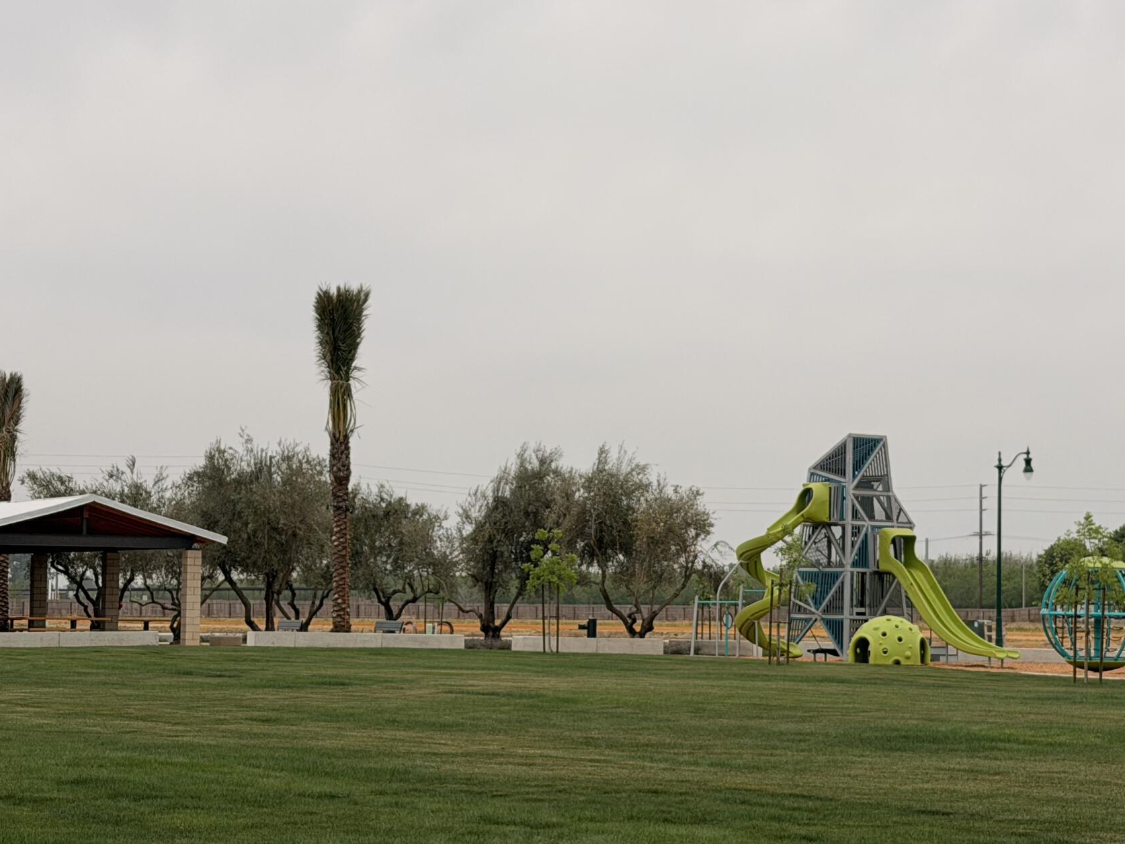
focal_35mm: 86
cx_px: 678
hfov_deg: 22.7
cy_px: 476
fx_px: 2795
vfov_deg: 17.2
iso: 64
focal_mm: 6.76
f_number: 1.78
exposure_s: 1/4878
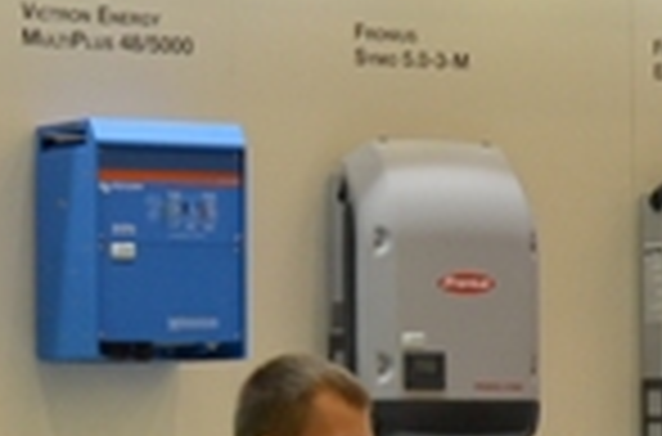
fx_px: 3446
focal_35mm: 188
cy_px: 319
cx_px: -72
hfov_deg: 10.8
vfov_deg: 7.2
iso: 400
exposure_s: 1/80
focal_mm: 18
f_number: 4.5
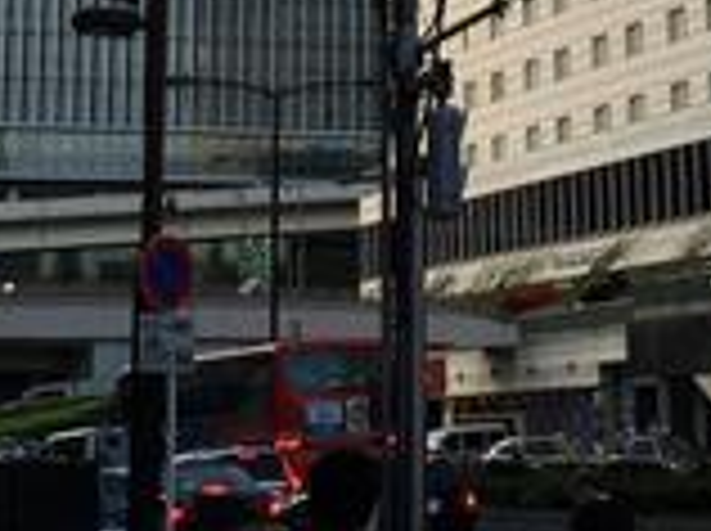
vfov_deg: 10.3
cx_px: 544
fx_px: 2748
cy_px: -464
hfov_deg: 14.7
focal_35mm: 134
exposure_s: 1/507
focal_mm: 4.2
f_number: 2.2
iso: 32
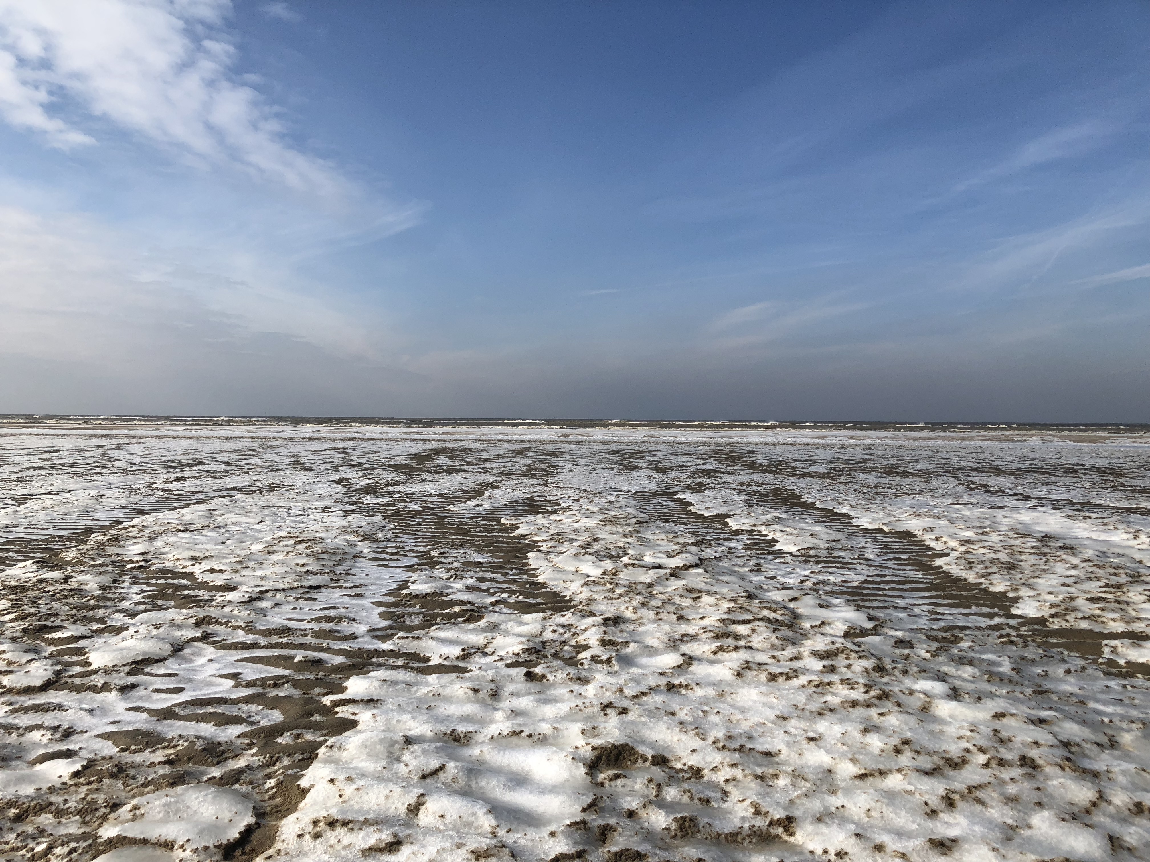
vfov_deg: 49.7
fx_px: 930
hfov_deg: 63.4
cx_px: 575
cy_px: 431
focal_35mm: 28
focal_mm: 3.99
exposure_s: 1/2667
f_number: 1.8
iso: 20
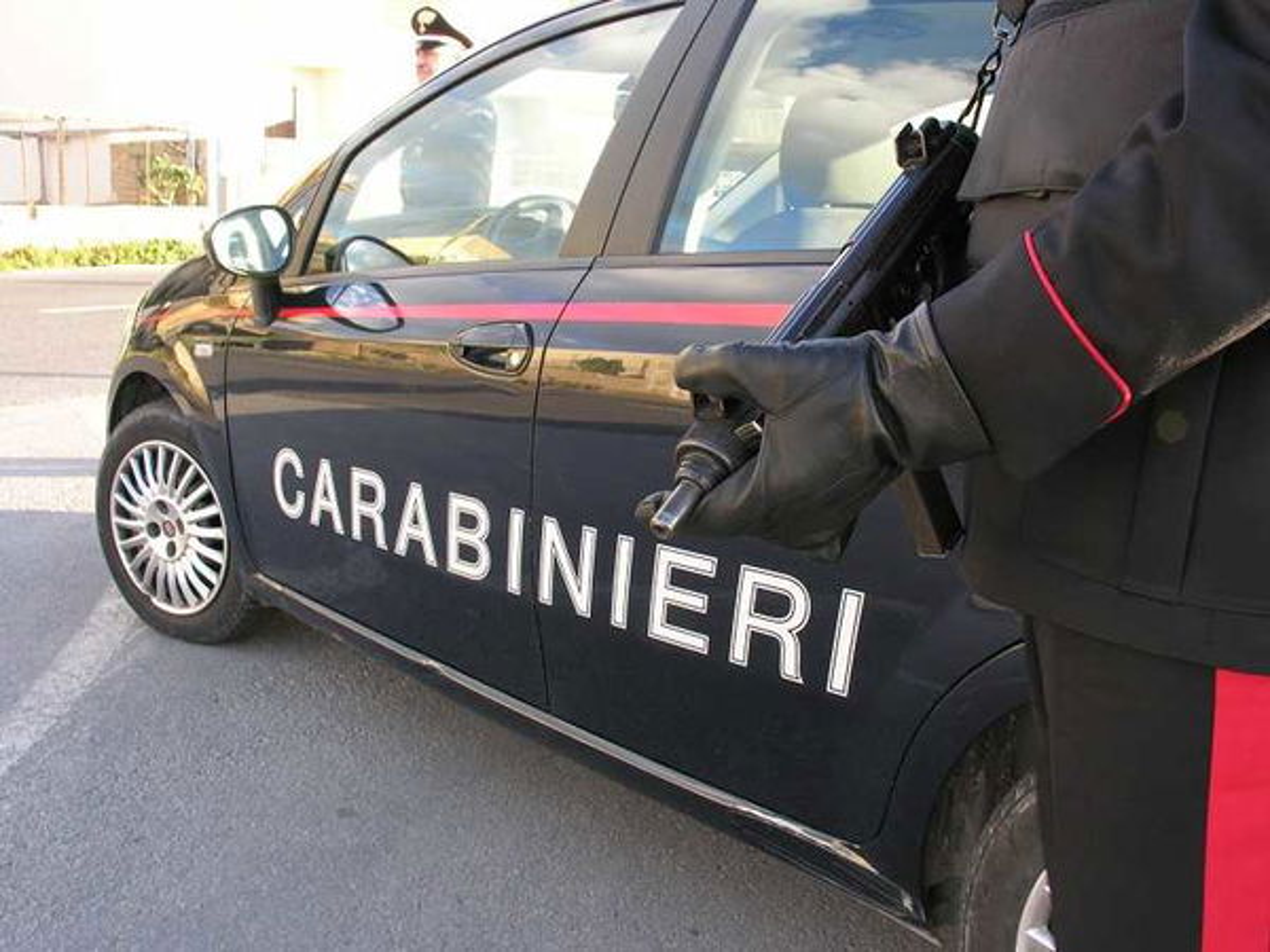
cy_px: 476
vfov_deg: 40.7
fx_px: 1284
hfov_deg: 52.6
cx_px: 635
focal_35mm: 35
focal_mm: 8.9
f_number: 5.6
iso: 50
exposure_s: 1/15
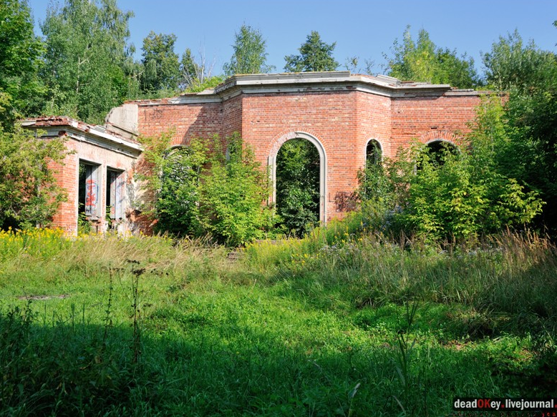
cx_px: 261
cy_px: 208
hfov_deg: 46.8
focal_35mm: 40
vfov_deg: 35.9
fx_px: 643
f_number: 7.1
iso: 200
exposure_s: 1/400
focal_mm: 24
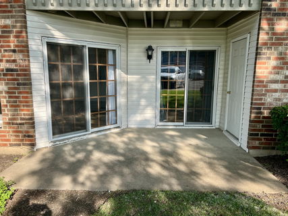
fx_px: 216
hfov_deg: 67.3
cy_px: 108
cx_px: 144
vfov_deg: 53.0
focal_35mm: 26
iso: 50
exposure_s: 1/1183
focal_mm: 5.7
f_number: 1.5
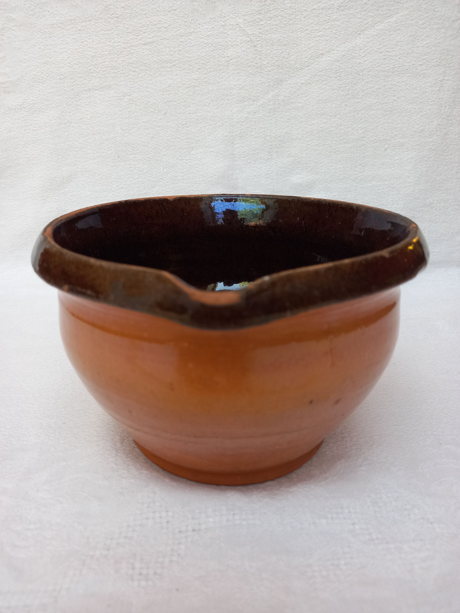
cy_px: 306
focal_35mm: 25
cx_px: 230
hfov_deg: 54.9
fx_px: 443
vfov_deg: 69.4
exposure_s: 1/50
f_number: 2
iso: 100
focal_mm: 4.6
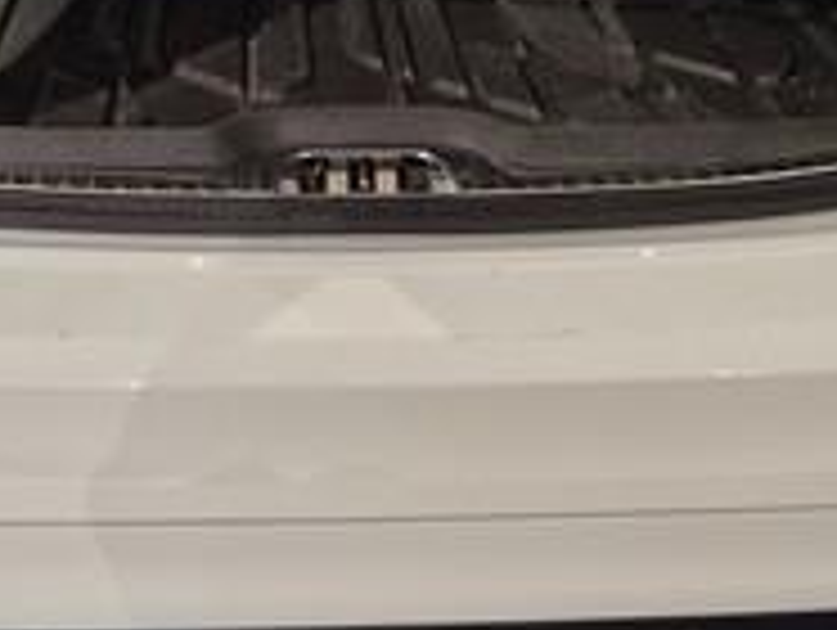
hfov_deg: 24.7
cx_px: 346
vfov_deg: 18.0
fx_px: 1913
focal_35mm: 79
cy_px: -68
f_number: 1.8
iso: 160
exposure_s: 1/180
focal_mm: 5.4
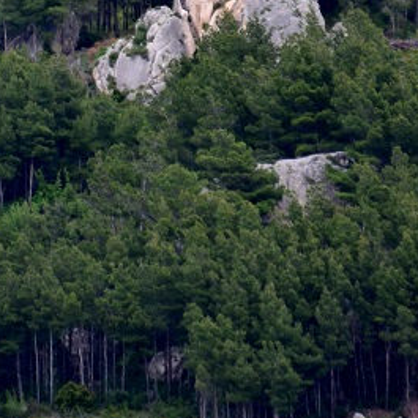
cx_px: -28
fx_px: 19659
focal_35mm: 1439
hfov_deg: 1.2
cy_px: -108
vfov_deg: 1.2
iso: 160
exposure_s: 1/320
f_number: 5.6
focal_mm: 300
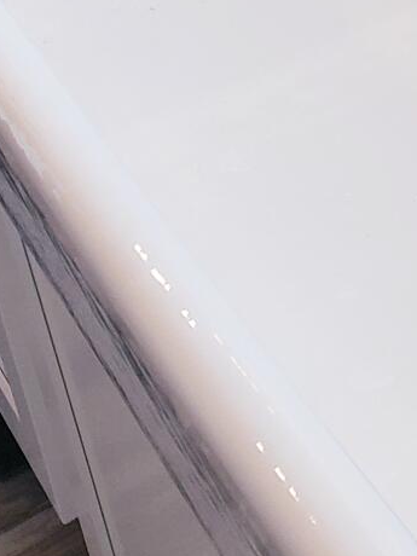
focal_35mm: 113
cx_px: 757
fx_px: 1815
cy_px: -388
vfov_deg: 15.4
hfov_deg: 12.0
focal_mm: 4.3
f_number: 2.4
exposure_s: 1/60
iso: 160
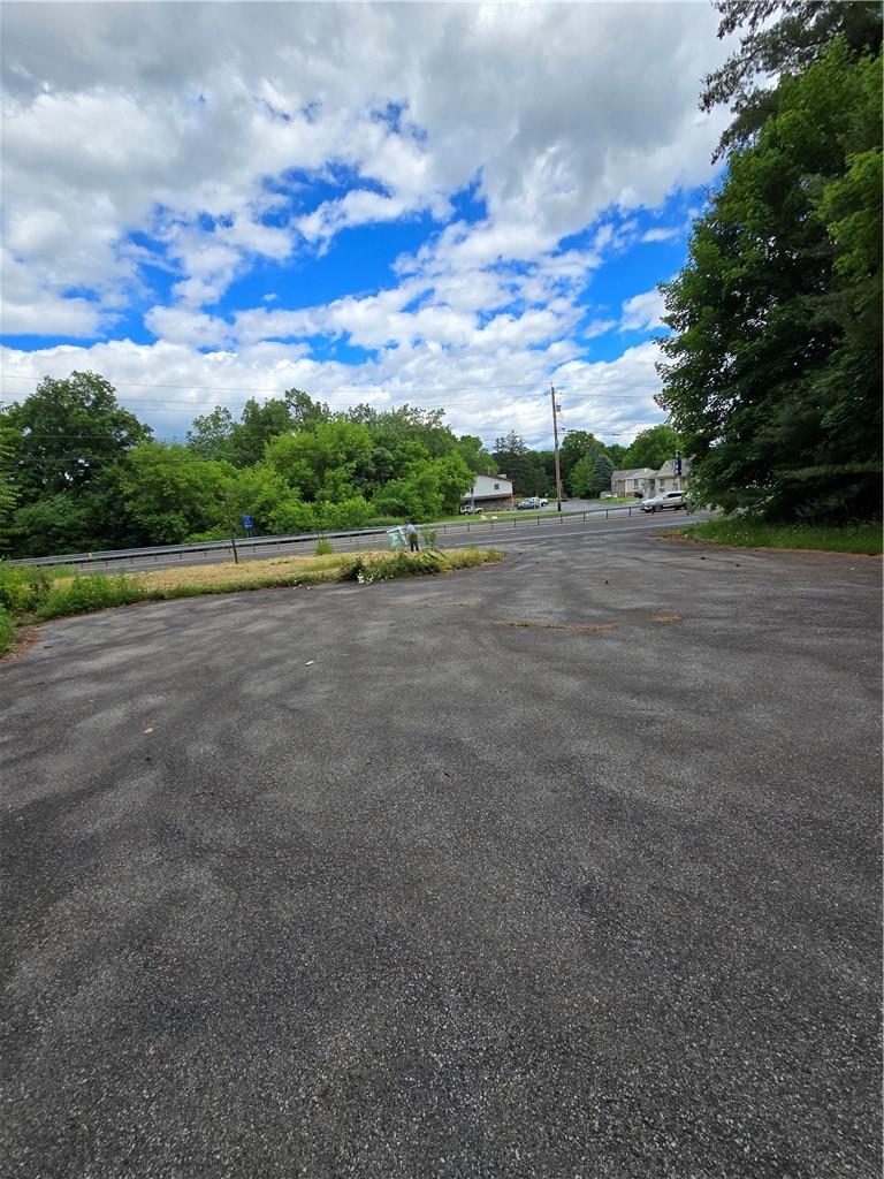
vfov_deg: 106.2
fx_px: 443
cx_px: 442
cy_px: 590
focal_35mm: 13
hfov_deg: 89.9
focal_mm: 2.2
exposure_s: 1/1910
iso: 50
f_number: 2.2
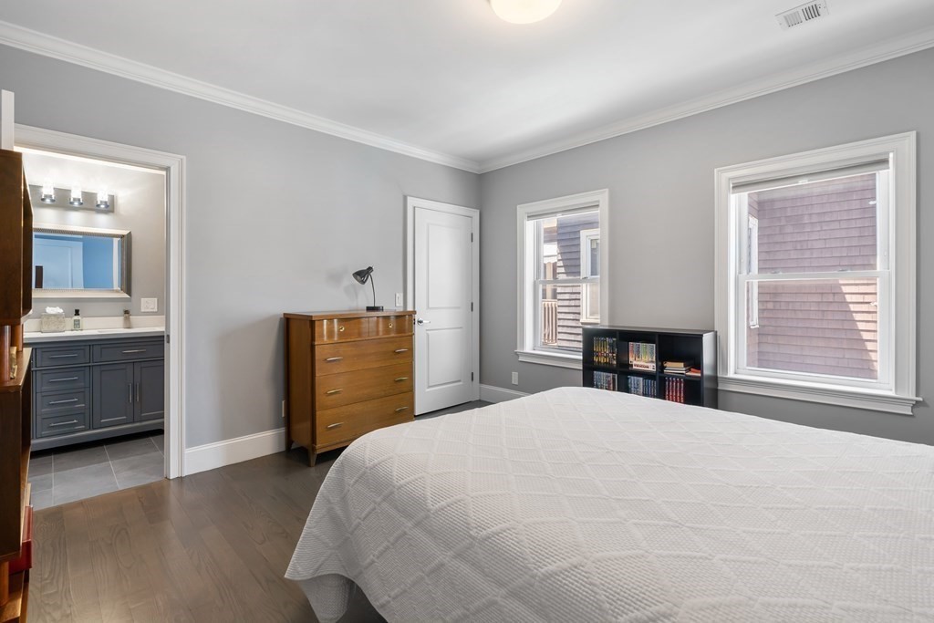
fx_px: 415
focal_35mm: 16
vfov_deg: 73.8
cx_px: 467
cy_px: 312
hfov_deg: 96.7
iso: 400
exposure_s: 1/5
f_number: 8
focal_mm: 16
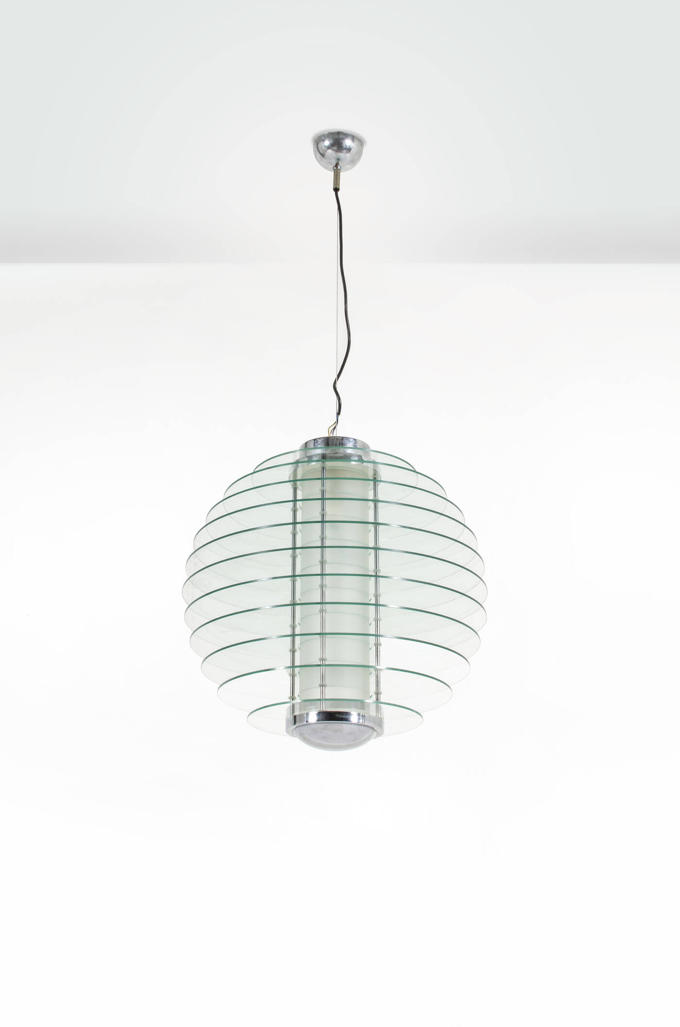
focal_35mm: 52
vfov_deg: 37.9
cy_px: 514
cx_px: 340
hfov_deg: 25.6
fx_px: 1494
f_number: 18
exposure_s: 1/160
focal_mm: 35
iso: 125
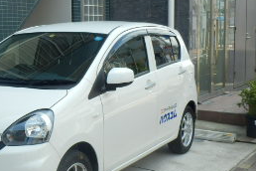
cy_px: 88
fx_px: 441
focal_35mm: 62
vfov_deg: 21.9
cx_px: -6
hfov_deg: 29.9
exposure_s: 1/320
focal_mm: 4.2
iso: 80
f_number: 3
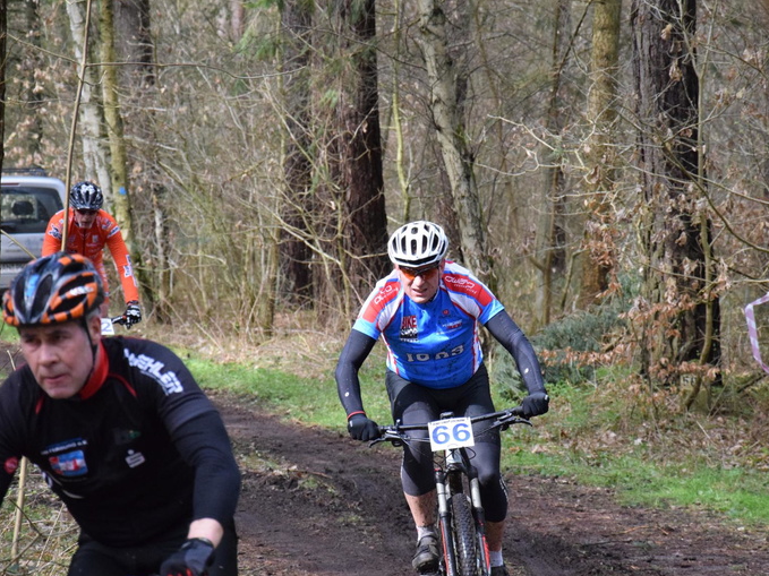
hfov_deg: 11.2
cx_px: 394
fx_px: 3922
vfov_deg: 8.4
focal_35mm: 177
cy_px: 296
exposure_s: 1/1600
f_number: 7.1
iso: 4000
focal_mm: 105
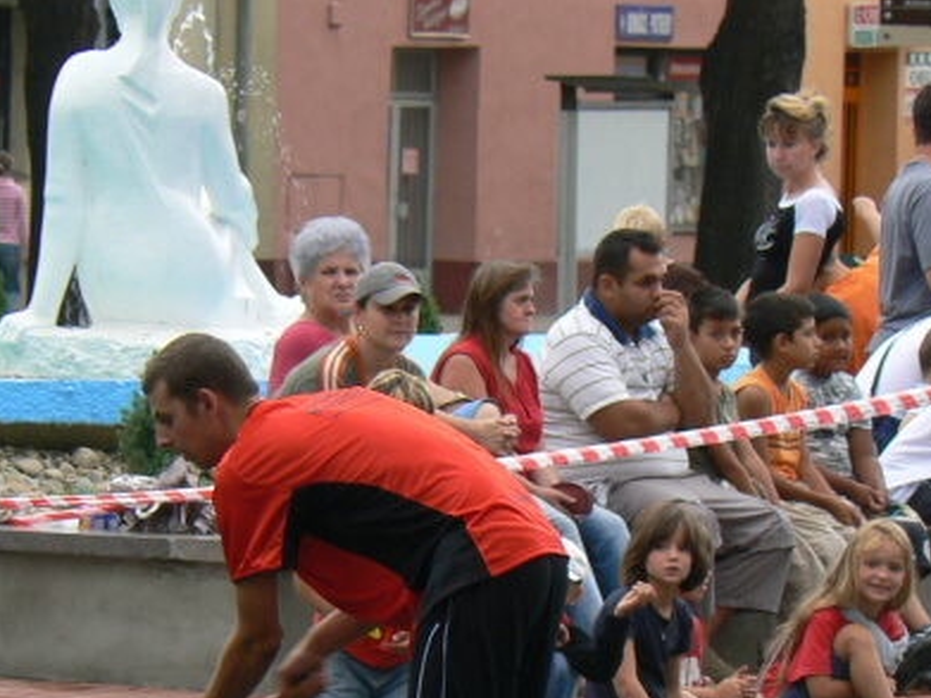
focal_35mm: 579
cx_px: 381
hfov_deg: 3.4
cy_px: 599
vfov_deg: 2.6
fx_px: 15567
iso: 80
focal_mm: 51
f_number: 5.6
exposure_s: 1/125
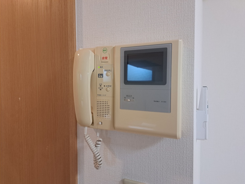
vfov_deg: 56.8
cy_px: 92
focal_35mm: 24
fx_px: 170
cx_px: 122
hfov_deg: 71.6
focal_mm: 5.23
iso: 320
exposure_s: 1/50
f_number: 1.8
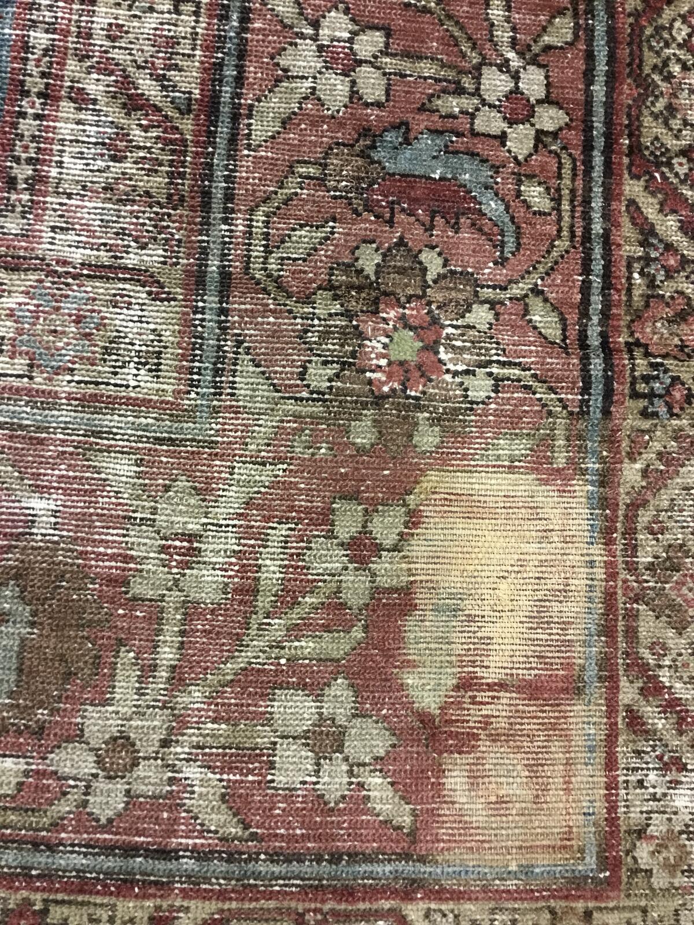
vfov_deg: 58.4
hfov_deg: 45.4
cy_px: 462
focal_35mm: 31
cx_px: 347
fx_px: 829
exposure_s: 1/33
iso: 125
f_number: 2.4
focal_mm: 3.3
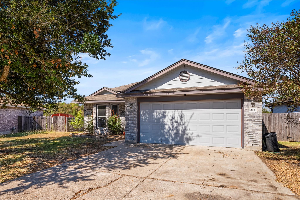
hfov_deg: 81.2
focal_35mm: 21
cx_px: 150
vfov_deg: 59.5
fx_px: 175
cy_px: 100
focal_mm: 21
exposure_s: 1/80
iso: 125
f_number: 8
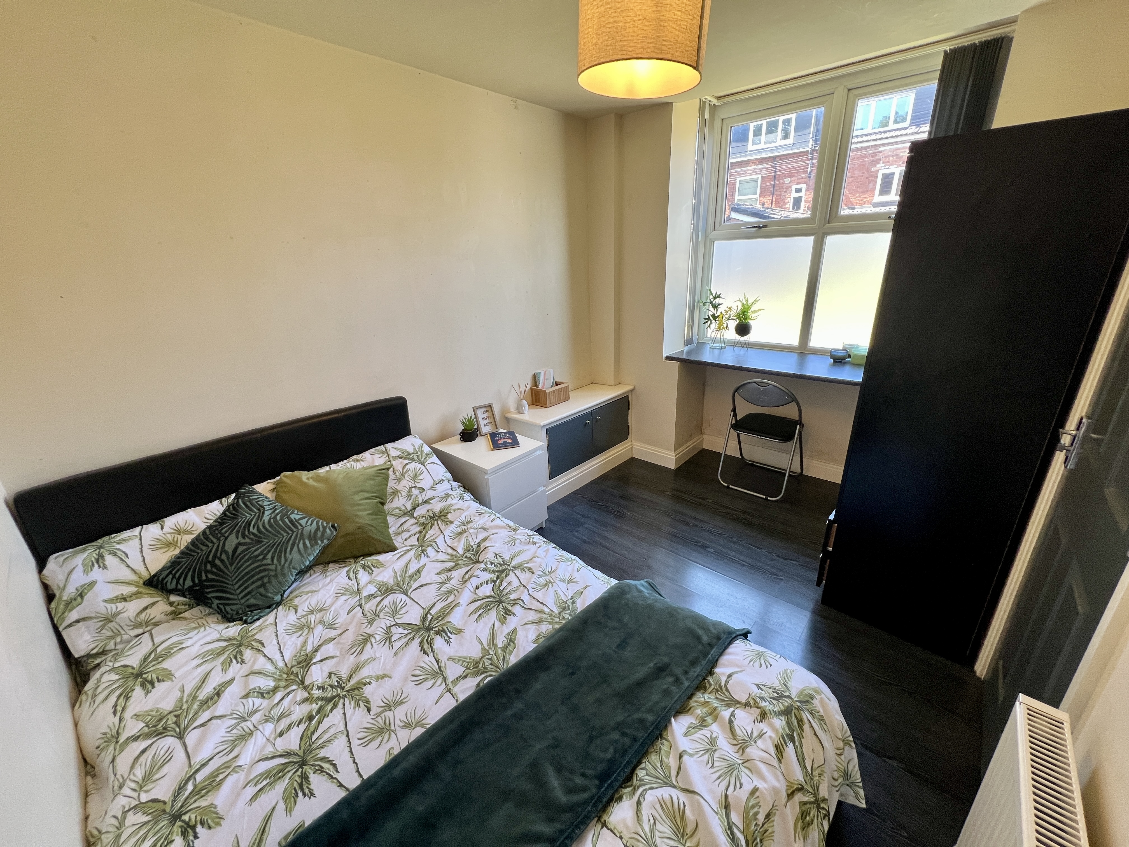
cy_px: 424
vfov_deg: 89.9
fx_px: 424
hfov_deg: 106.2
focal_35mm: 13
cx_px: 564
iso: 125
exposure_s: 1/100
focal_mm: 1.57
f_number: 1.8
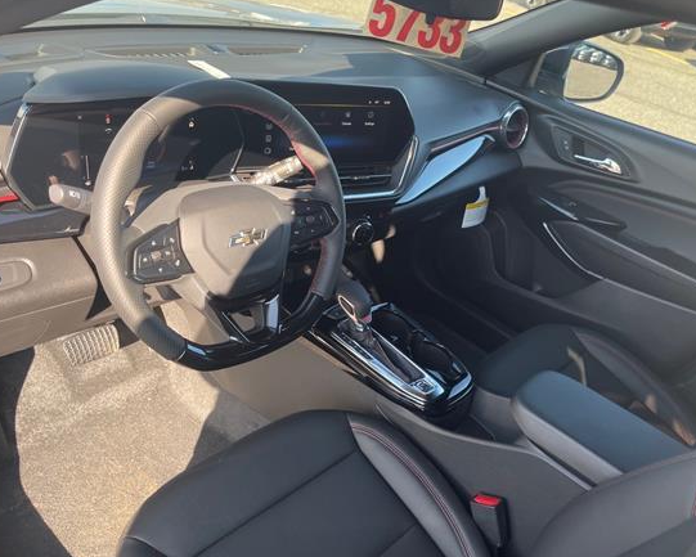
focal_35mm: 30
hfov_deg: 58.6
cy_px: 300
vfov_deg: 48.5
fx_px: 618
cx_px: 394
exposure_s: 1/122
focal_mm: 4.2
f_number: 1.6
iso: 32
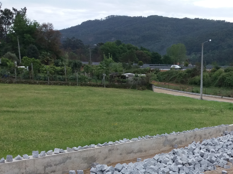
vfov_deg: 26.0
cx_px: 198
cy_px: 161
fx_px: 363
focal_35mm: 54
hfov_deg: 34.1
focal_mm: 3.7
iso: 64
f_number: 1.9
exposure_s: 1/1561
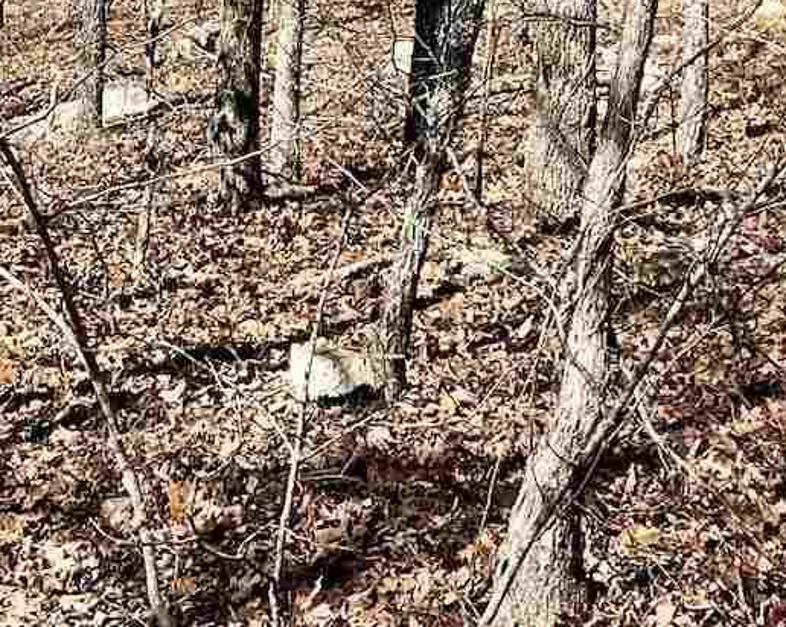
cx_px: 731
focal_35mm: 126
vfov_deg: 11.5
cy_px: -444
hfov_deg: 15.1
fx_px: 2929
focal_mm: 4.2
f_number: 1.6
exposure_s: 1/1825
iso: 32
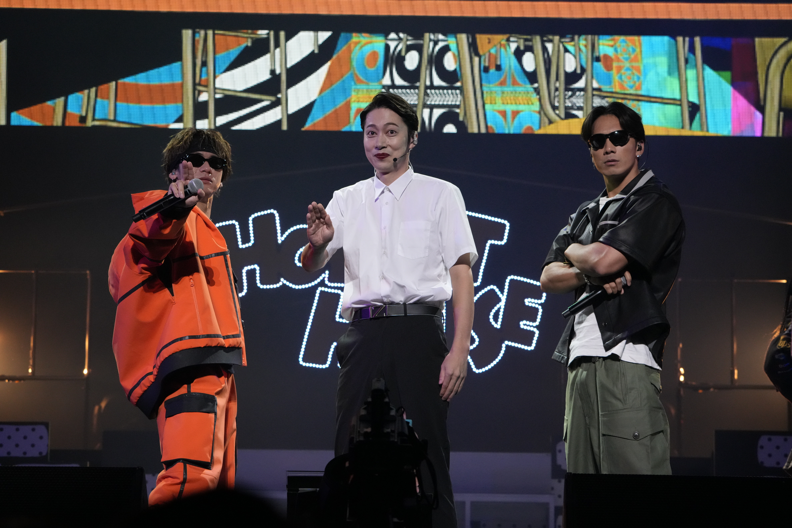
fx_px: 2596
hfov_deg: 17.3
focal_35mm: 118
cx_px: 396
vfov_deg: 11.6
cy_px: 264
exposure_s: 1/500
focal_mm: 118
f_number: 7.1
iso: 5000
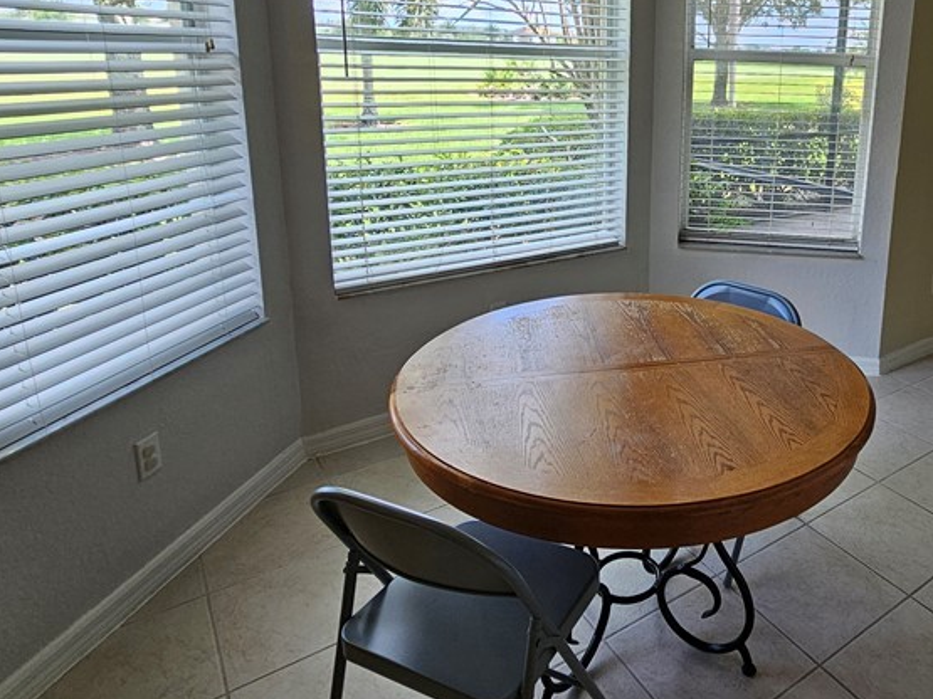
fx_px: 647
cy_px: 220
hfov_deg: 67.4
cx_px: 691
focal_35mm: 24
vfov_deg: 55.3
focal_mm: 2.2
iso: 50
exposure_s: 1/120
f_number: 2.2
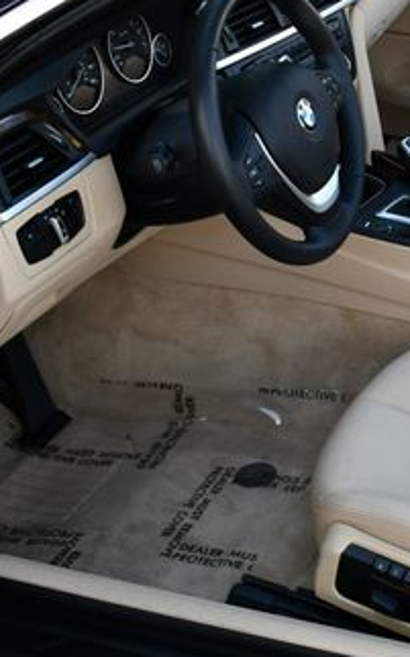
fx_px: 1306
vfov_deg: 28.2
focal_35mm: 73
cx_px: 534
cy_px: 288
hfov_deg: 16.8
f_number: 5
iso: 400
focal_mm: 18
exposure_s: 1/250
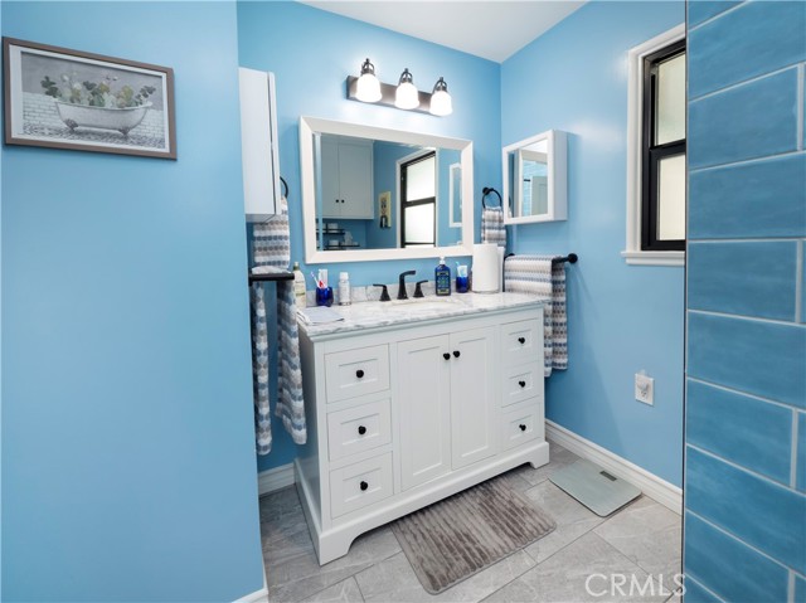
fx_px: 349
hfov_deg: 98.2
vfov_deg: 81.7
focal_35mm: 15
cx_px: 403
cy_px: 302
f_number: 8
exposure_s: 1/8
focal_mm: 7
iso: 160
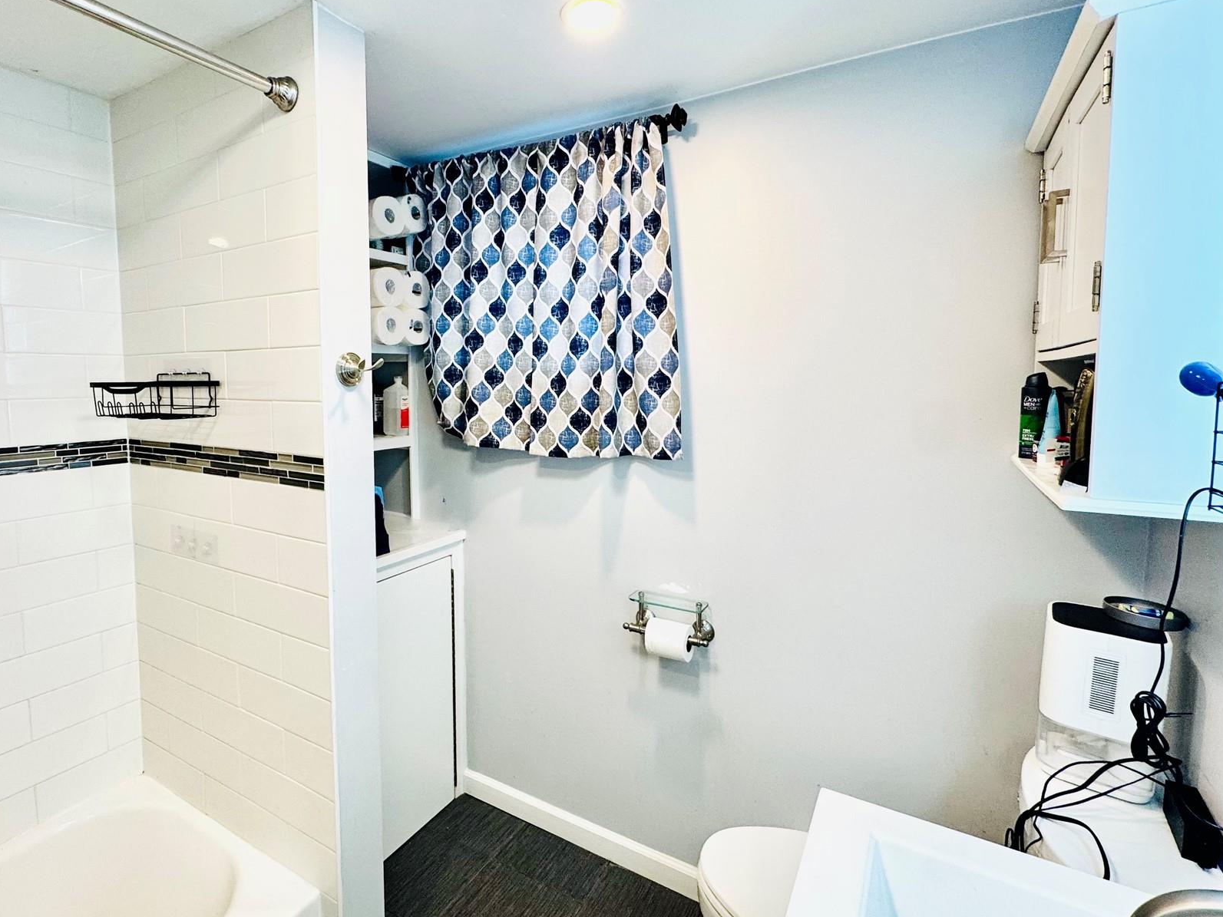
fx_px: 636
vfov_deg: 71.5
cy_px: 426
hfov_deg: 87.2
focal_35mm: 18
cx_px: 525
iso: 125
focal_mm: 2.22
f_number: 2.2
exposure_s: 1/120
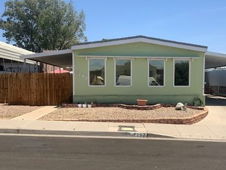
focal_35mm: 42
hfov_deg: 44.4
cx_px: 141
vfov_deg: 34.3
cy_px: 97
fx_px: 274
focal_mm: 3
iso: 16
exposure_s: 1/2141
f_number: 1.8
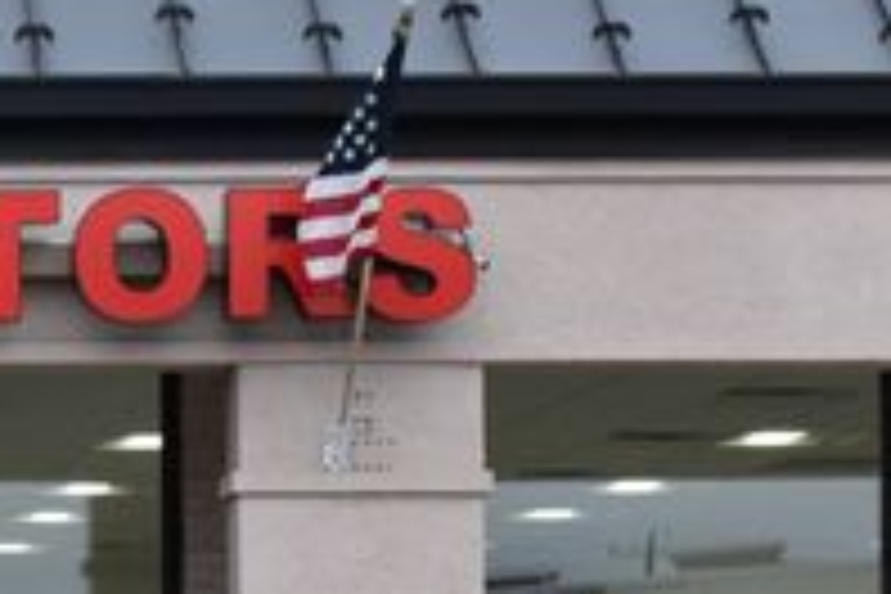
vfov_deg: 9.5
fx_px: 3480
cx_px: -364
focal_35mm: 141
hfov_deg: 13.9
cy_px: 828
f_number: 9
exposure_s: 1/100
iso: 400
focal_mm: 29
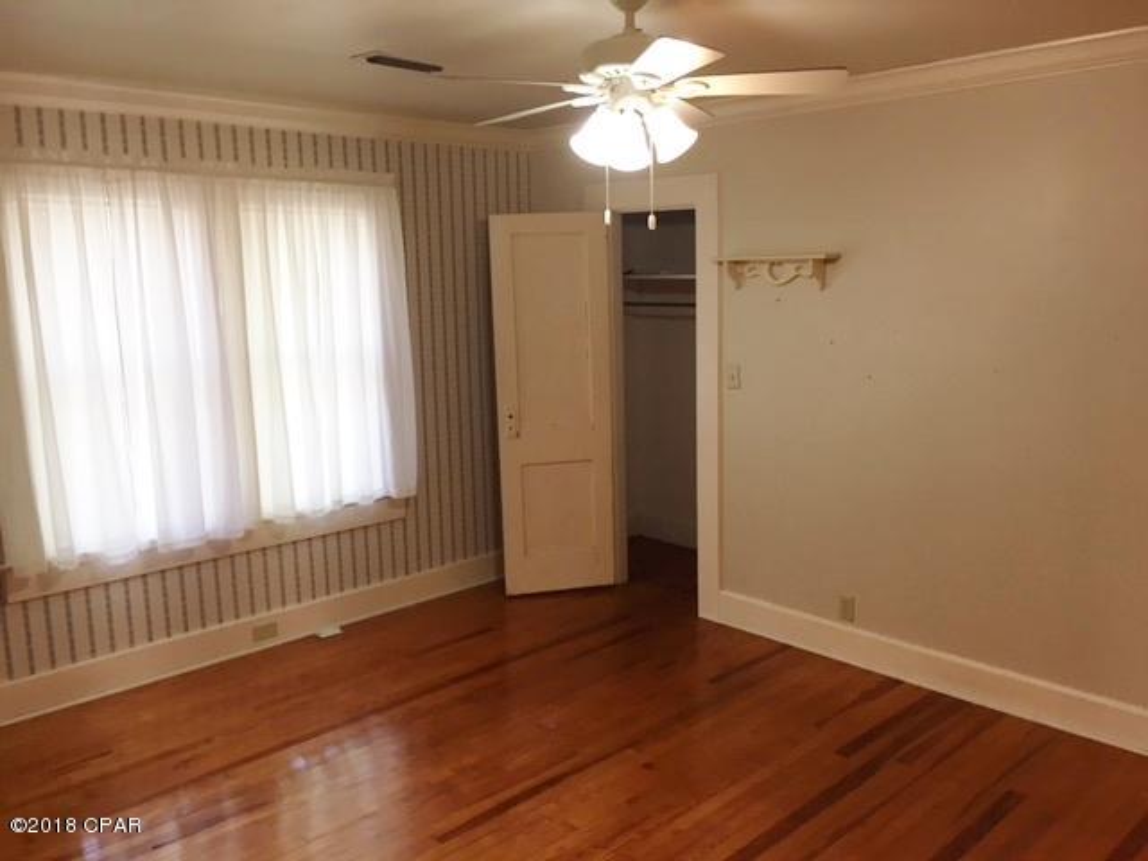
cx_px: 574
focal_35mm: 29
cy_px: 430
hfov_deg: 61.7
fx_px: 962
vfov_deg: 48.2
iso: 50
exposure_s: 1/30
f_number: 2.2
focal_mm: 4.15
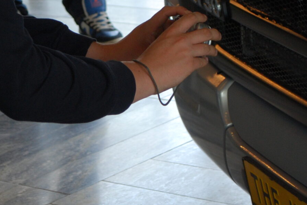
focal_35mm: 207
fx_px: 1768
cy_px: -4
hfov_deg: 9.9
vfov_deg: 6.6
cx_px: 49
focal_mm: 48
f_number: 5.6
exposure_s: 1/60
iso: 400
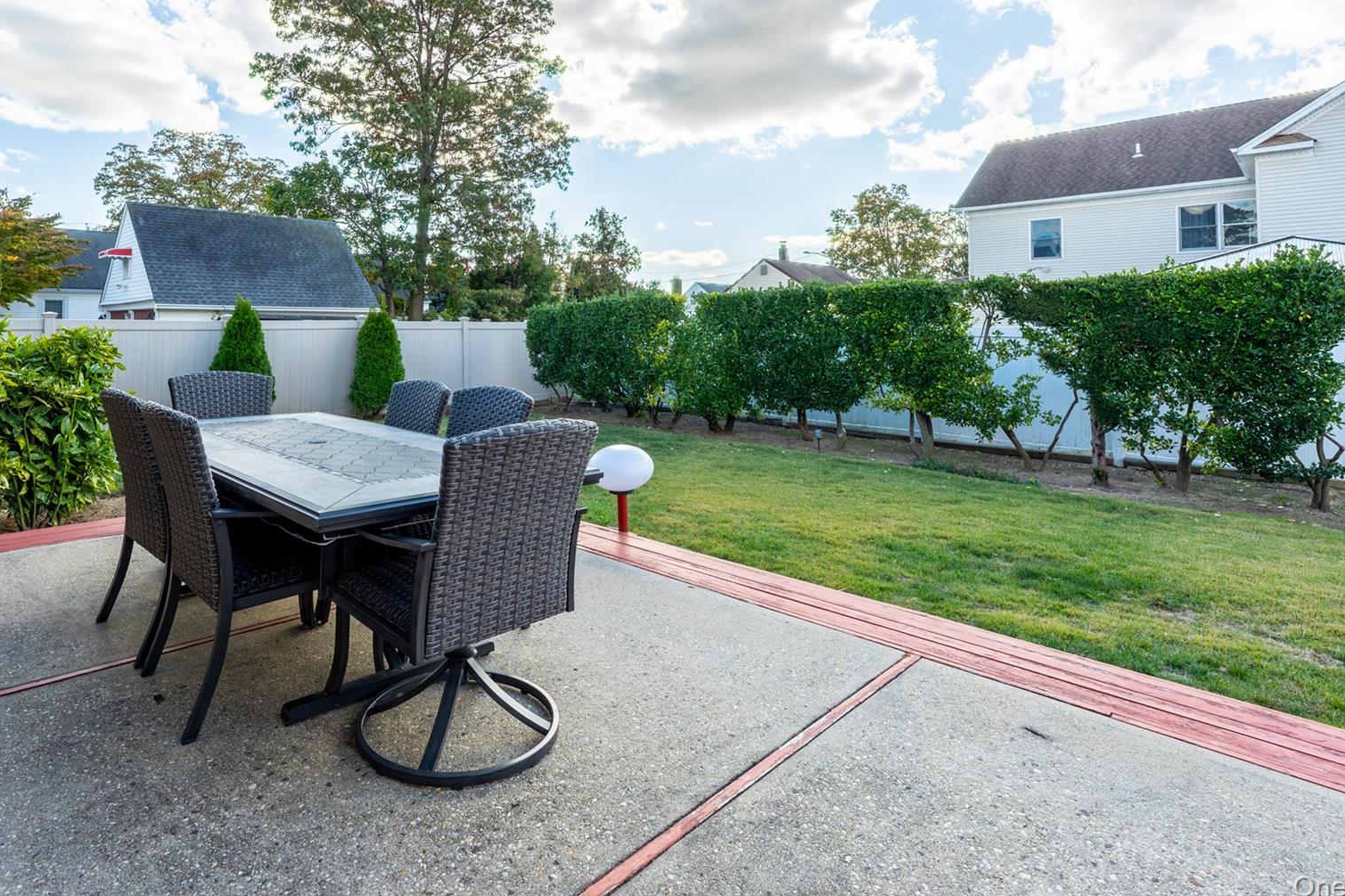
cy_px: 300
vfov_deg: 62.9
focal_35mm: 19
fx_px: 710
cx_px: 562
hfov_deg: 86.2
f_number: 8
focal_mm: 14
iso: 800
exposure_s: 1/6400
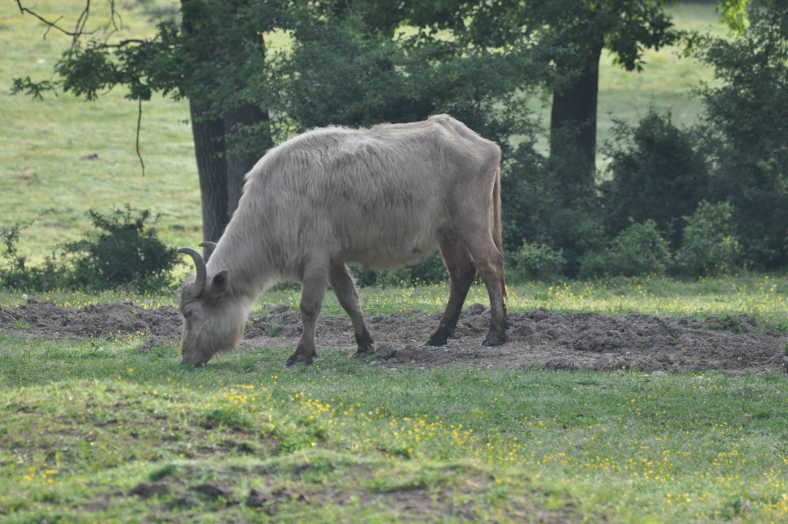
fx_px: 9839
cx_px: 394
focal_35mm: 450
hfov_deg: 4.6
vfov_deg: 3.0
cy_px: 262
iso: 800
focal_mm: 300
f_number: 5.6
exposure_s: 1/1000
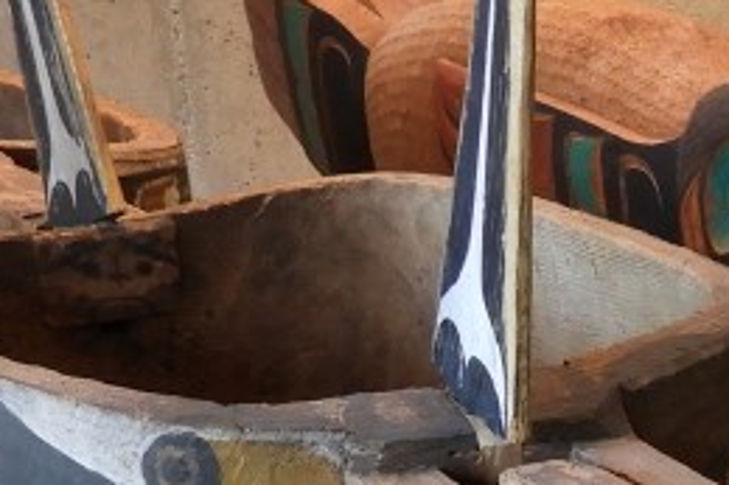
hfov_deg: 7.7
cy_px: 973
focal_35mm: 259
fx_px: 5241
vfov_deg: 5.2
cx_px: 1326
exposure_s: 1/30
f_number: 4
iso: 220
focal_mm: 8.1
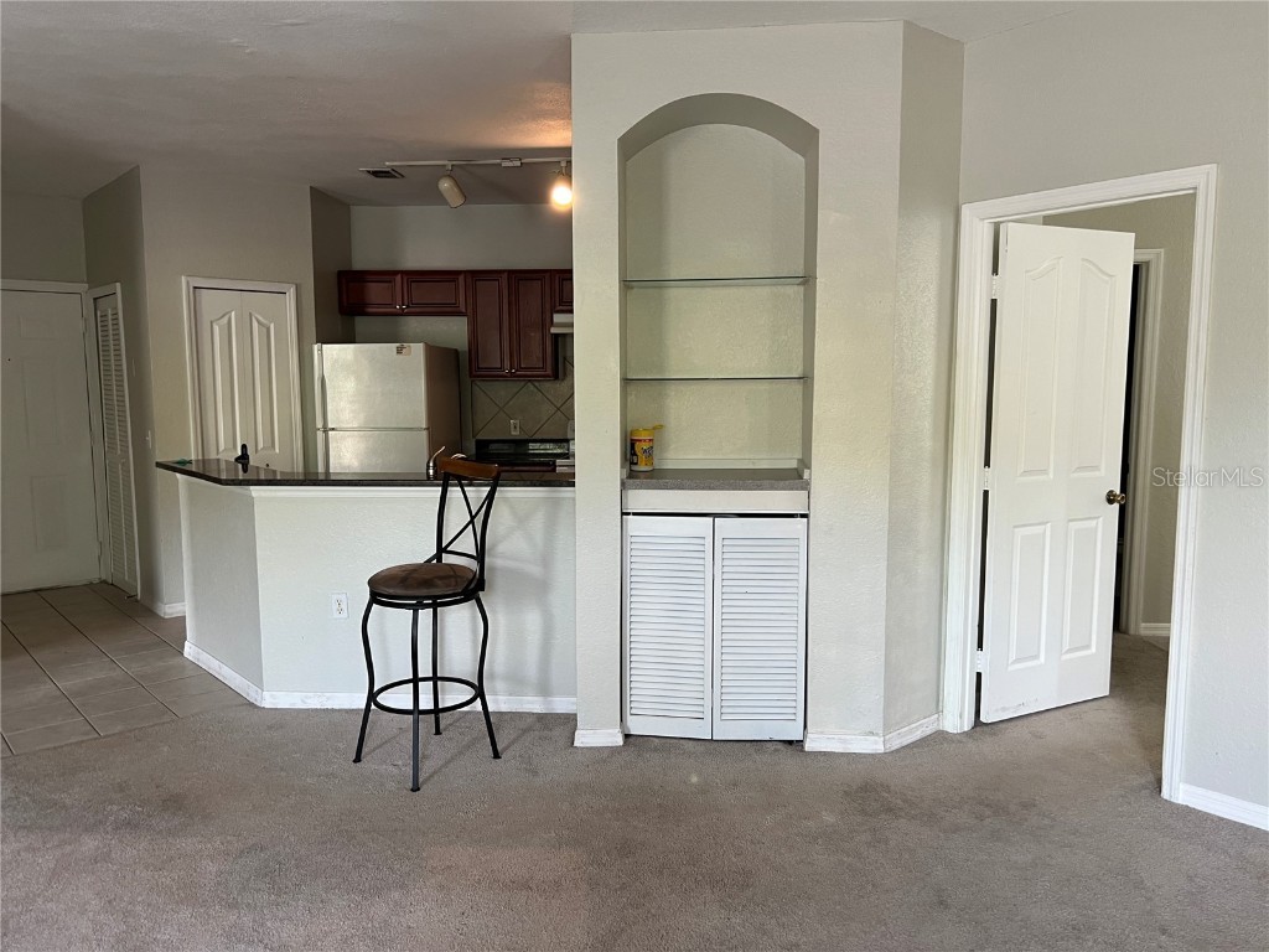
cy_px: 476
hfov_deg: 67.3
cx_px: 634
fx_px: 953
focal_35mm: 26
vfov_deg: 53.1
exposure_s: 1/60
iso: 100
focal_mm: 5.7
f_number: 1.5
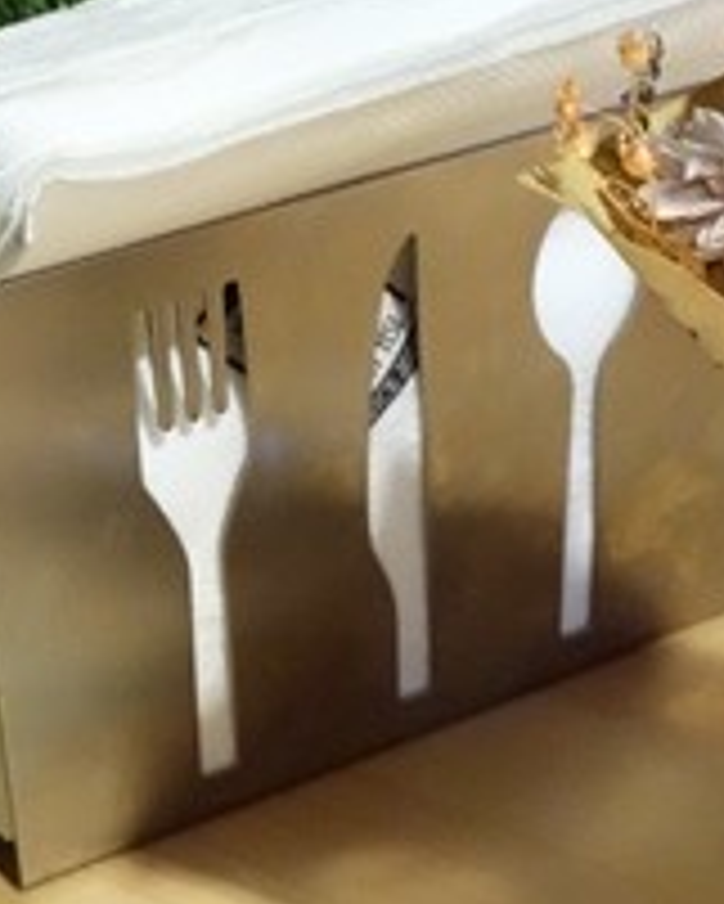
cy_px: 663
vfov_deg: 22.3
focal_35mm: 85
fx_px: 2275
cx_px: 211
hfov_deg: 18.0
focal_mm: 10.4
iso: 2500
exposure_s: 1/30
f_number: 6.3
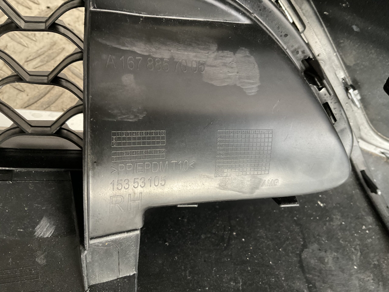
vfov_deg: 48.2
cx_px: 194
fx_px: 326
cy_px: 146
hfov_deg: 61.7
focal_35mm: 29
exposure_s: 1/50
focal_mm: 3
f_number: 1.8
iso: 250
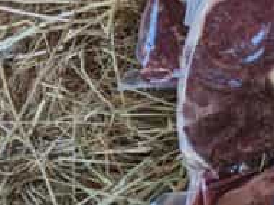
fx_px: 1067
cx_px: 704
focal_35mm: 135
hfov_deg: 11.5
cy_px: 22
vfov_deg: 10.9
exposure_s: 1/120
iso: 146
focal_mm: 5.43
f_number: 1.89
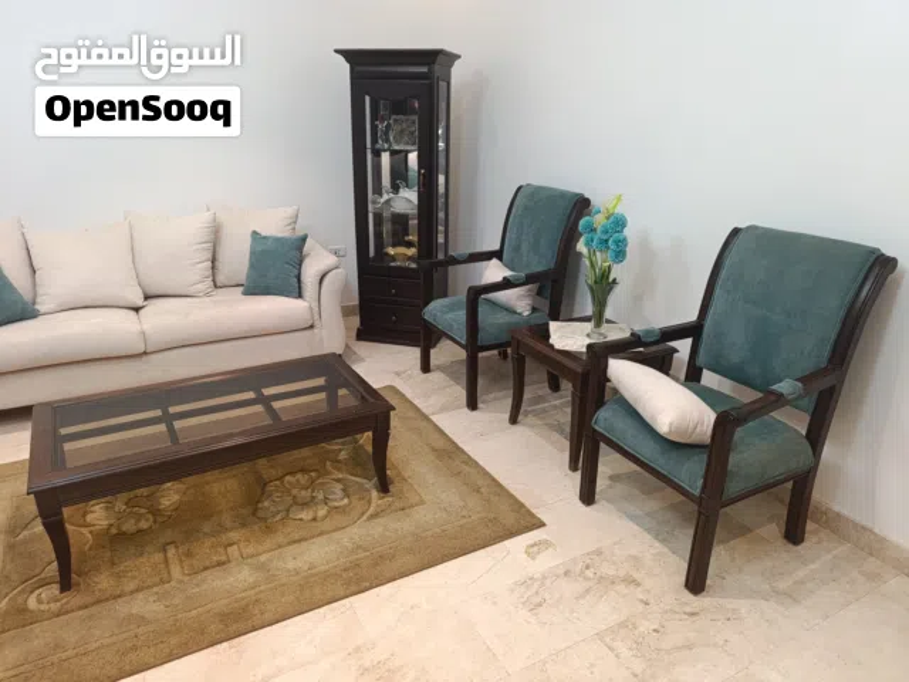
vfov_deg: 58.9
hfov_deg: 73.9
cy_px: 341
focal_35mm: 23
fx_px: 604
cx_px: 454
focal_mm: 6.14
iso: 1250
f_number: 1.6
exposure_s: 1/100
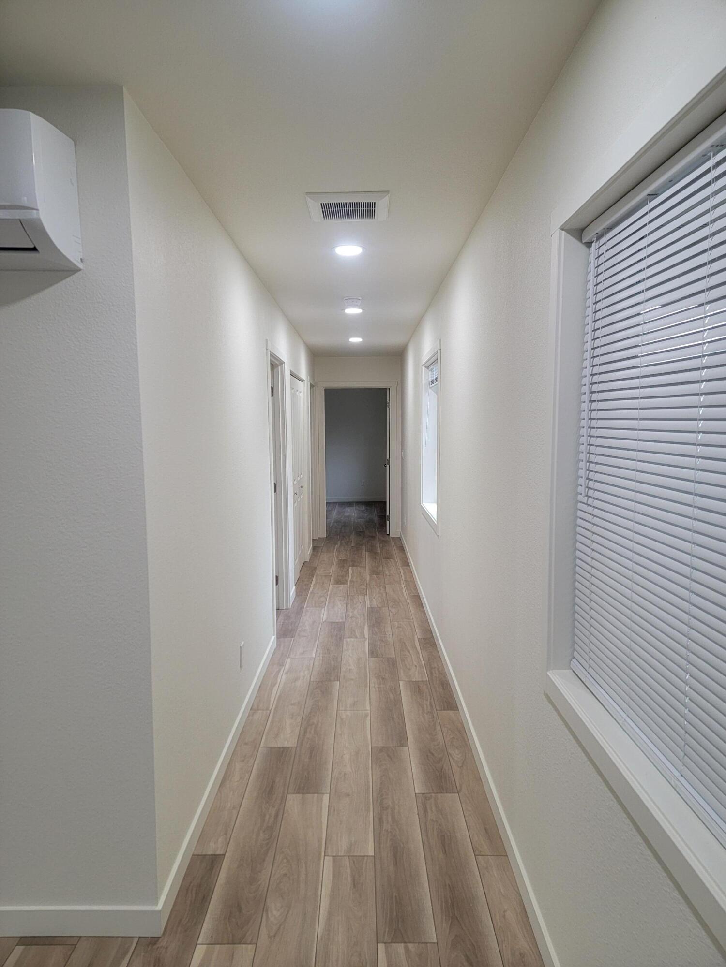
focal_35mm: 24
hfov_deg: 56.8
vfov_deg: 71.6
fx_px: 671
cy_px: 484
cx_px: 363
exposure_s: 1/120
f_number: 1.8
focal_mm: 6.7
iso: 200
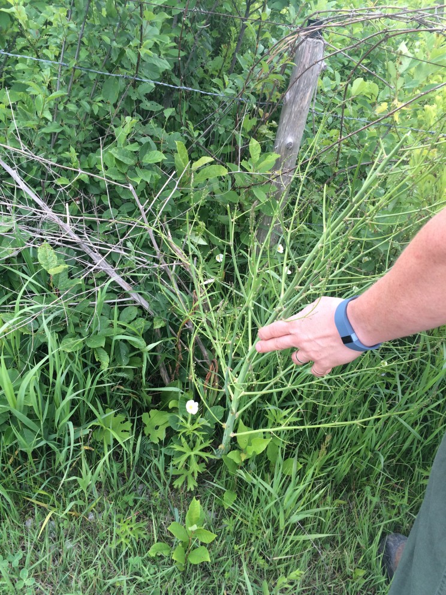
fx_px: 498
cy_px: 298
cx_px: 223
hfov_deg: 48.2
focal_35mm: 29
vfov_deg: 61.7
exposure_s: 1/133
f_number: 2.2
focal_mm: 4.15
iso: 32
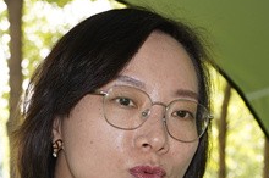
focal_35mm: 132
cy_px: 290
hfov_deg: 14.8
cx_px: 357
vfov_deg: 9.9
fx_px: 985
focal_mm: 29
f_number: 4
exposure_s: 1/160
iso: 250
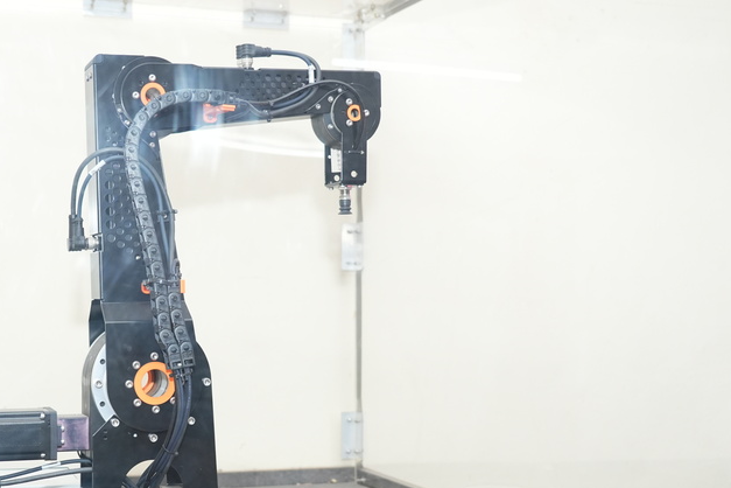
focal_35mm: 57
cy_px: 344
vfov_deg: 23.6
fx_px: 1157
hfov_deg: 34.5
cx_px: 208
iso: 1250
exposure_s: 1/160
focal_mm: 34
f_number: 4
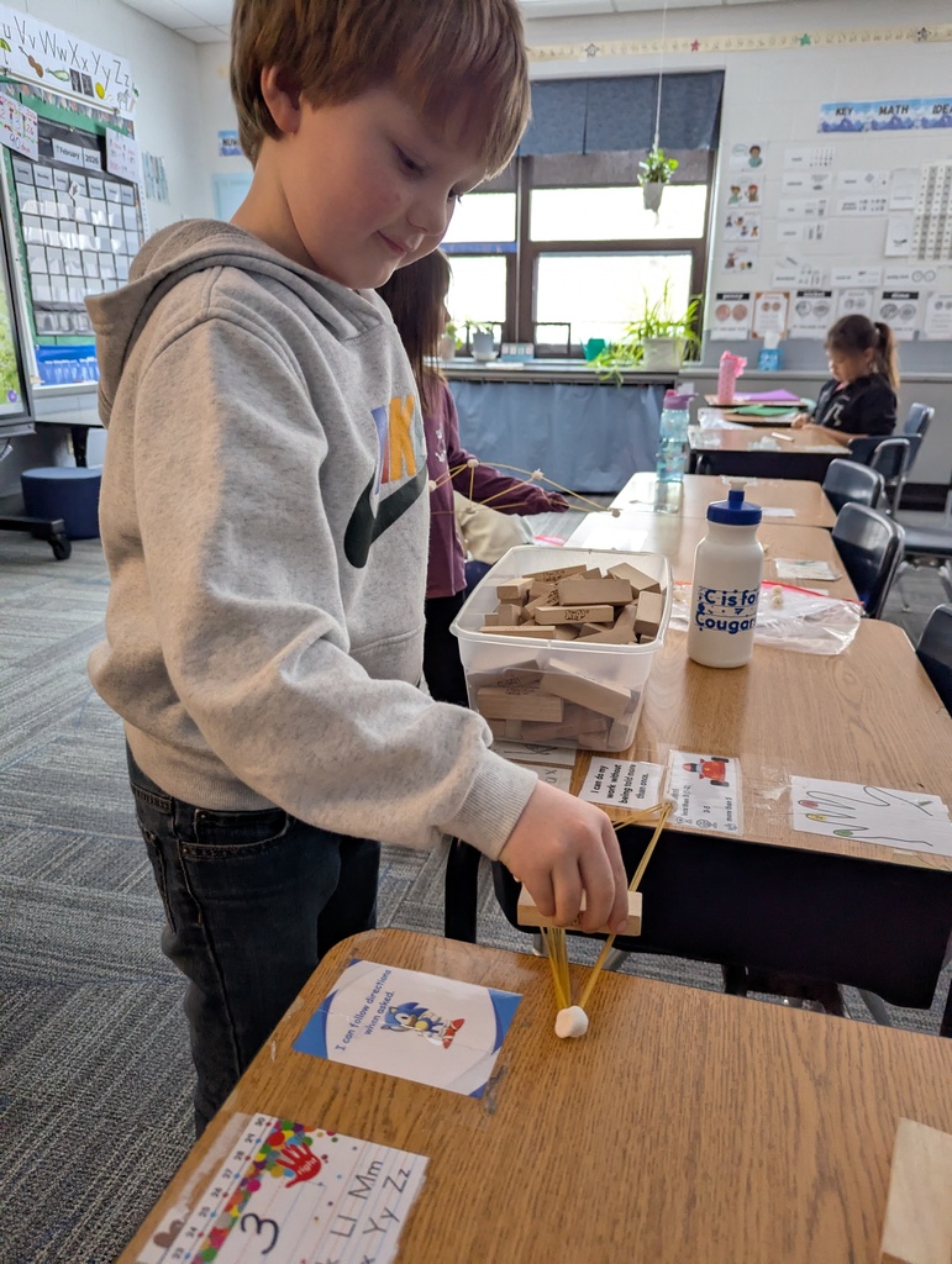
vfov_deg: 71.5
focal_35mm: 24
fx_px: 878
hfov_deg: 56.9
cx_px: 476
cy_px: 632
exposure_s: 1/120
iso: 438
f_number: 1.85
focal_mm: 6.81
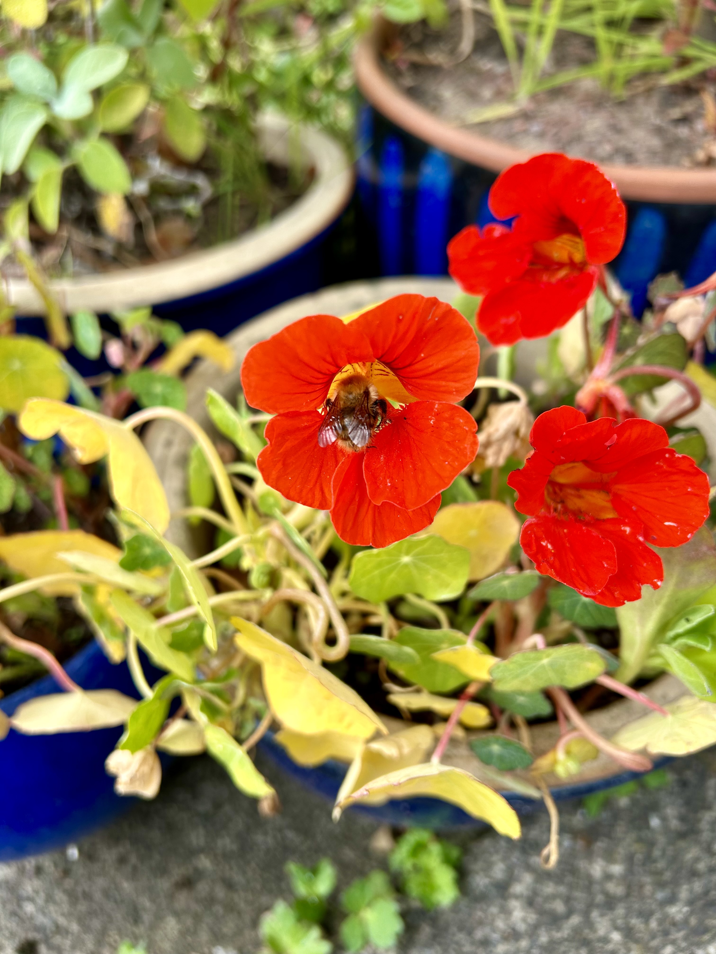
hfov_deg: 53.1
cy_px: 477
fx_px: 717
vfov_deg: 67.3
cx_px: 358
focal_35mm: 26
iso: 50
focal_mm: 5.7
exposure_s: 1/808
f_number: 1.5
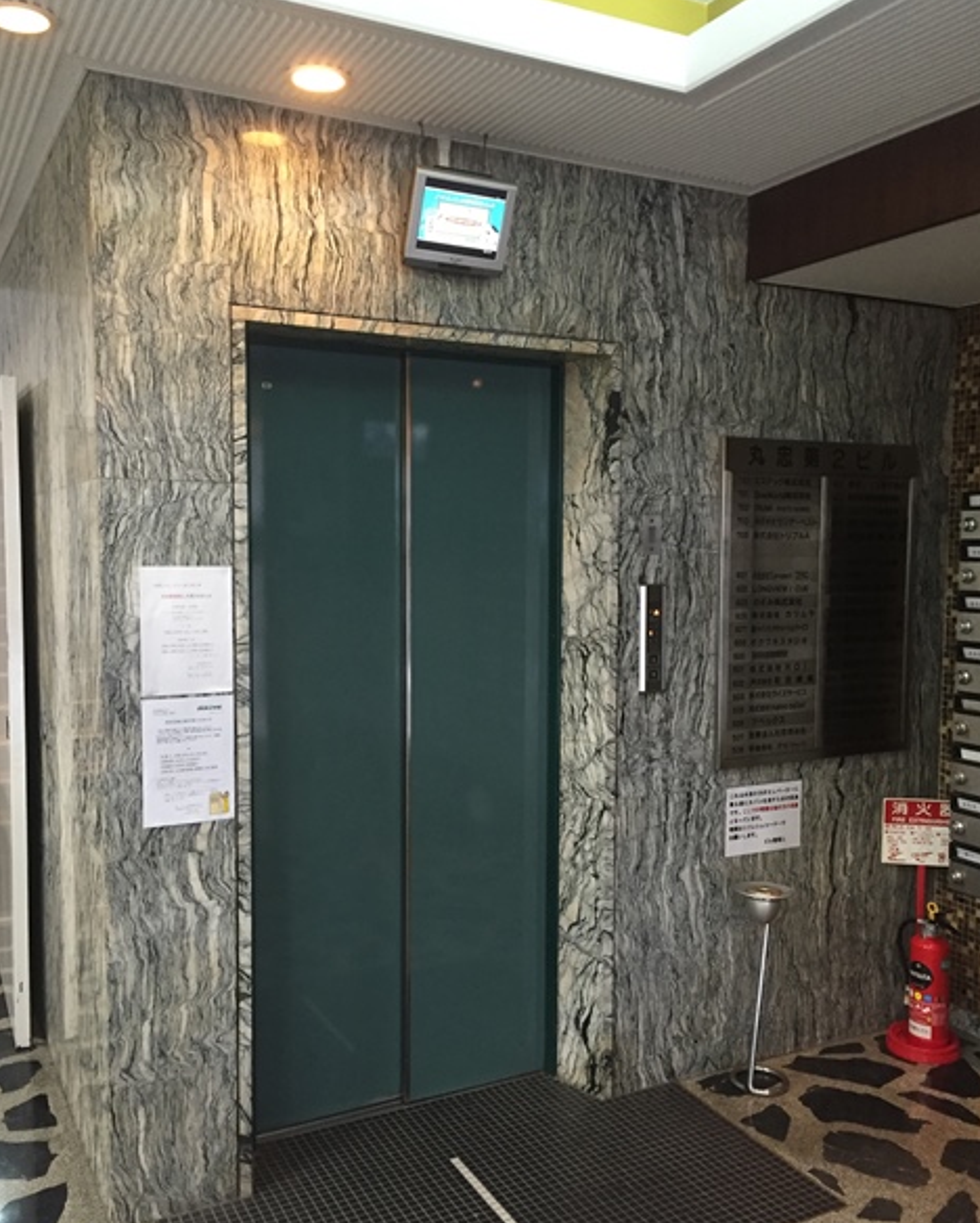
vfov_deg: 57.1
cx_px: 496
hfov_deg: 47.2
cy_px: 635
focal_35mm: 31
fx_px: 1123
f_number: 2.2
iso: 200
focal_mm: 4.15
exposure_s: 1/30
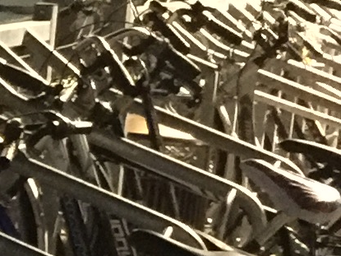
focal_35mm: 228
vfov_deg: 6.4
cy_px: 402
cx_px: -461
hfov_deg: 8.1
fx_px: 2245
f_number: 2.2
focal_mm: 4.15
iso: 250
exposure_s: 1/4
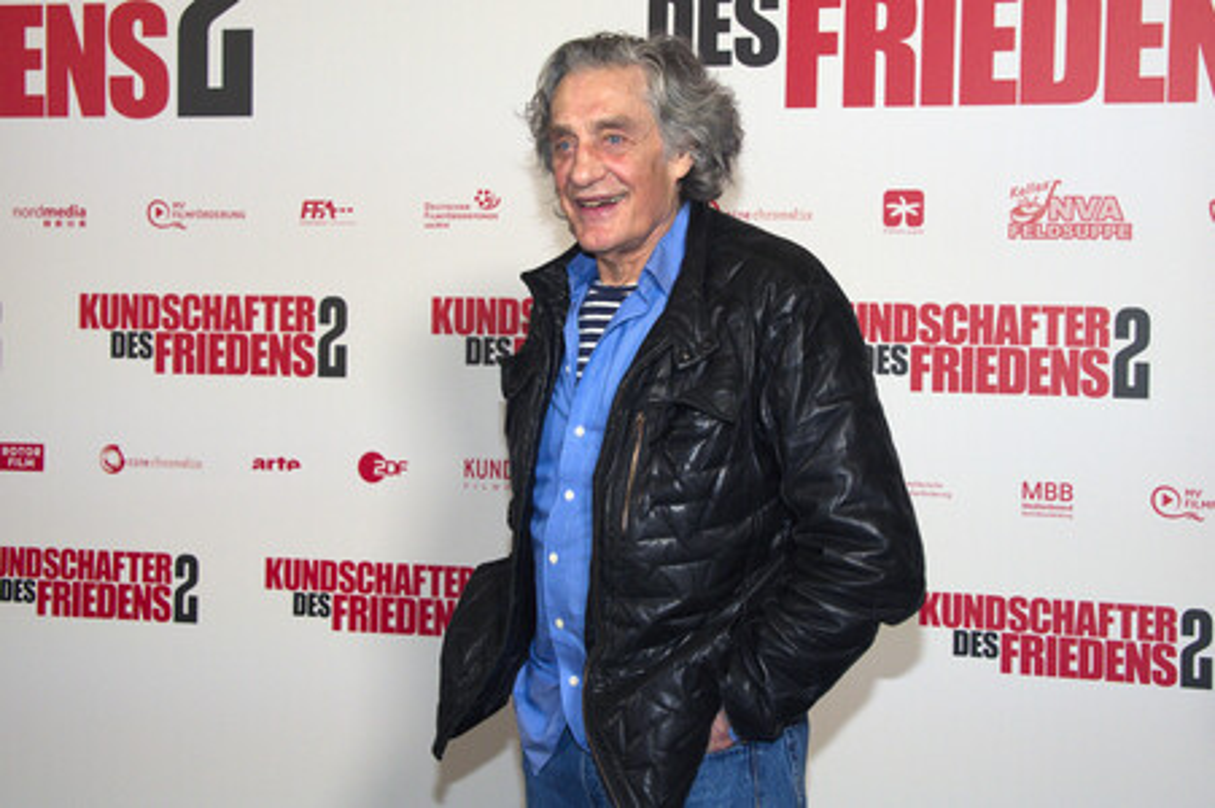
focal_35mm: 45
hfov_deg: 43.6
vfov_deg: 29.8
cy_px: 404
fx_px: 1518
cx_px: 608
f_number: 6.3
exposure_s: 1/125
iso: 1600
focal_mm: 45
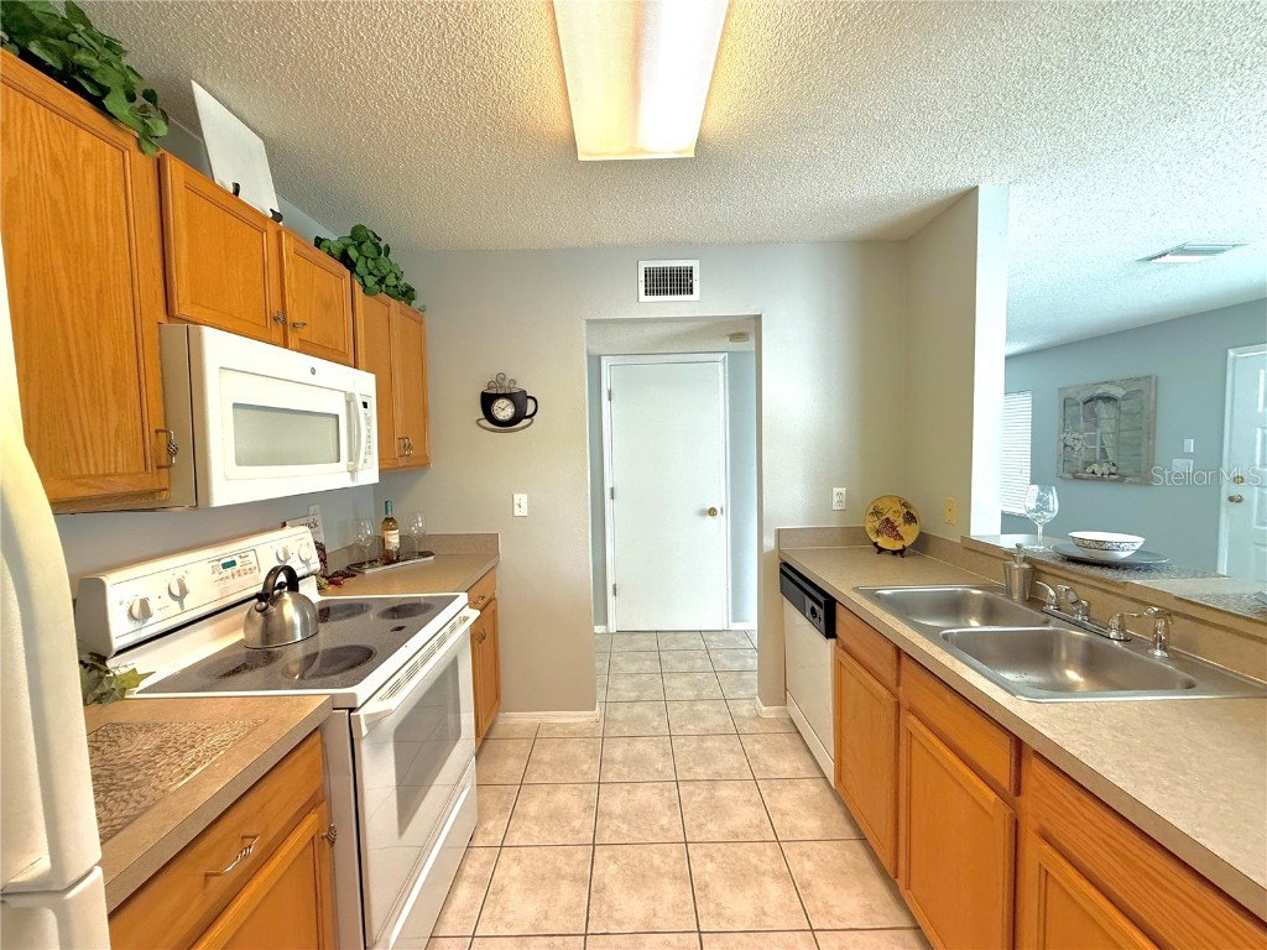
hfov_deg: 102.1
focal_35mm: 14
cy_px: 475
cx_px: 634
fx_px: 512
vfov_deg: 85.7
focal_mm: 2.22
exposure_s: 1/120
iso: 200
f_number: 2.2
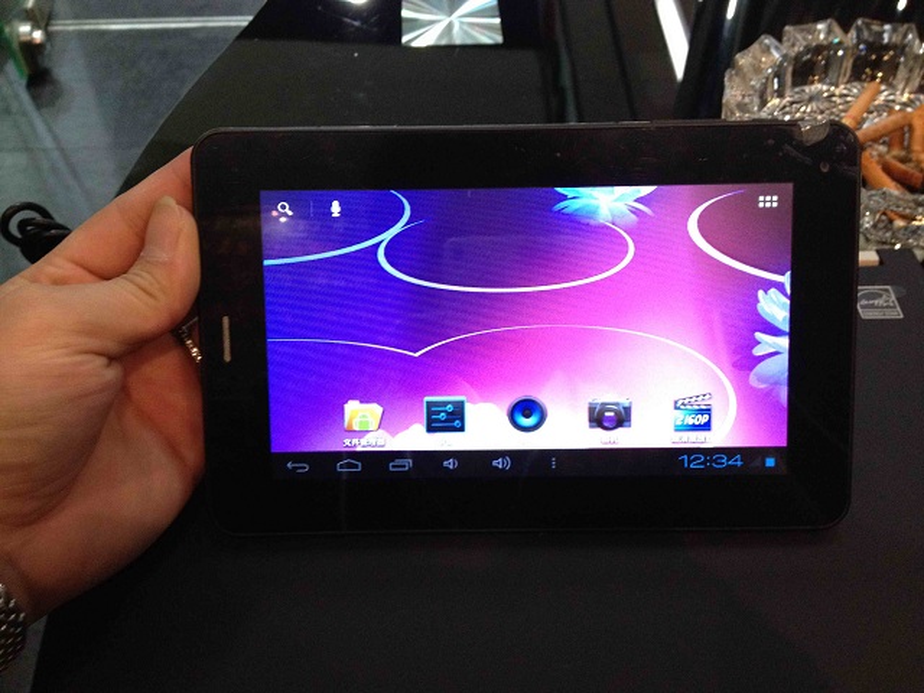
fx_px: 934
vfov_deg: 40.7
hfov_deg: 52.6
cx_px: 462
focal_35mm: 35
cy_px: 346
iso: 250
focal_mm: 4.28
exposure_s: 1/20
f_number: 2.4
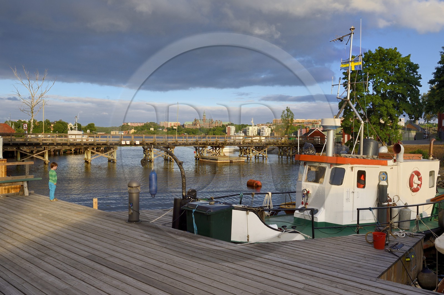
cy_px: 148
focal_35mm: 29
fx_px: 358
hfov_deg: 63.7
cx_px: 222
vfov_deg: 44.9
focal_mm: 29
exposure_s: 1/160
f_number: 11
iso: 200
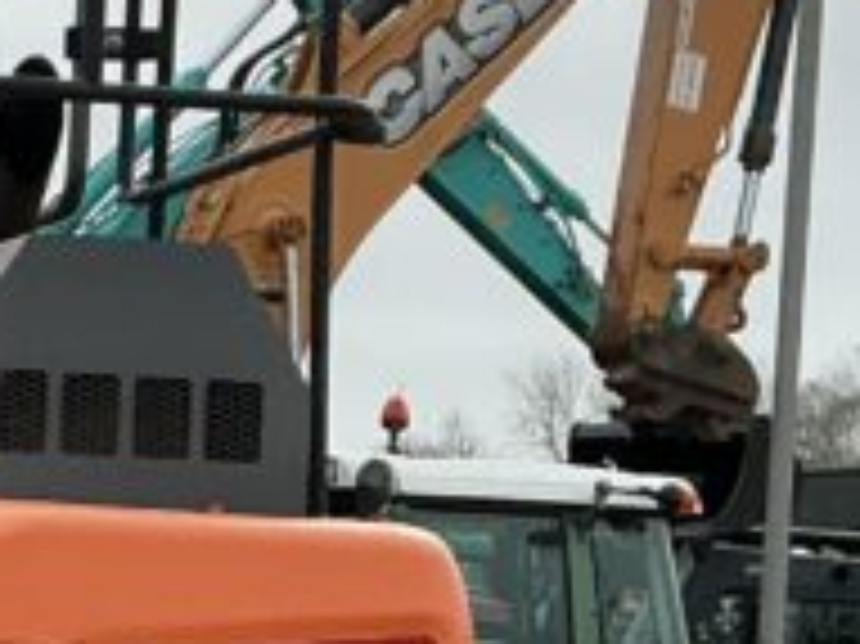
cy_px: 730
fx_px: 3724
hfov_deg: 12.7
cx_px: -275
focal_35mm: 150
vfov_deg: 9.8
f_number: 1.8
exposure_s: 1/1279
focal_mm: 3
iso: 25
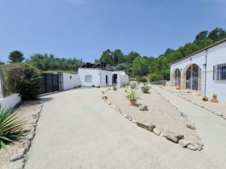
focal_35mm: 13
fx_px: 85
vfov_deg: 89.9
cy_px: 84
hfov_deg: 106.2
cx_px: 113
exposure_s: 1/4529
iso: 50
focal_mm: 2.2
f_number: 2.2
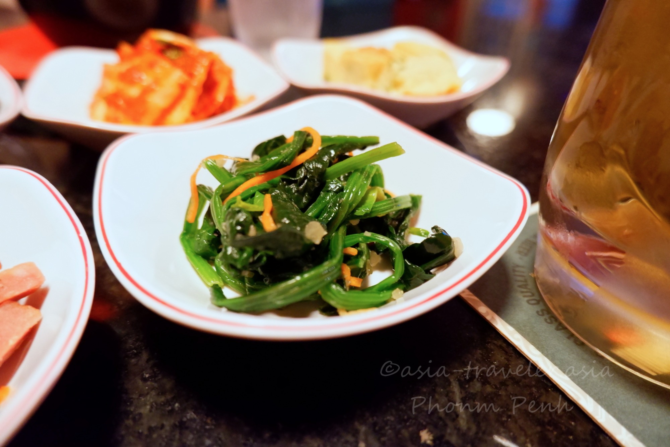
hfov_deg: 76.1
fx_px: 428
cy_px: 224
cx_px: 335
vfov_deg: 55.1
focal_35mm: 23
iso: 3200
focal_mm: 15
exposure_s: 1/30
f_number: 3.5
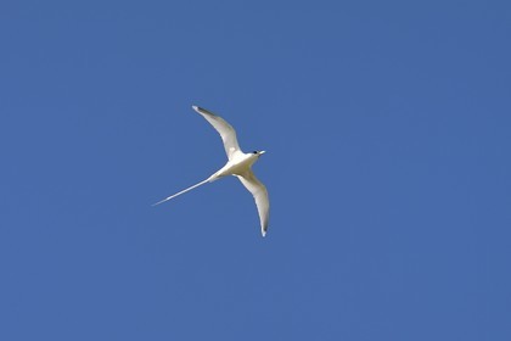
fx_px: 2839
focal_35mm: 200
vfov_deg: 6.9
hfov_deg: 10.3
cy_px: 170
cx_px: 256
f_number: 10
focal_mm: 200
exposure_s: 1/500
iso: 200
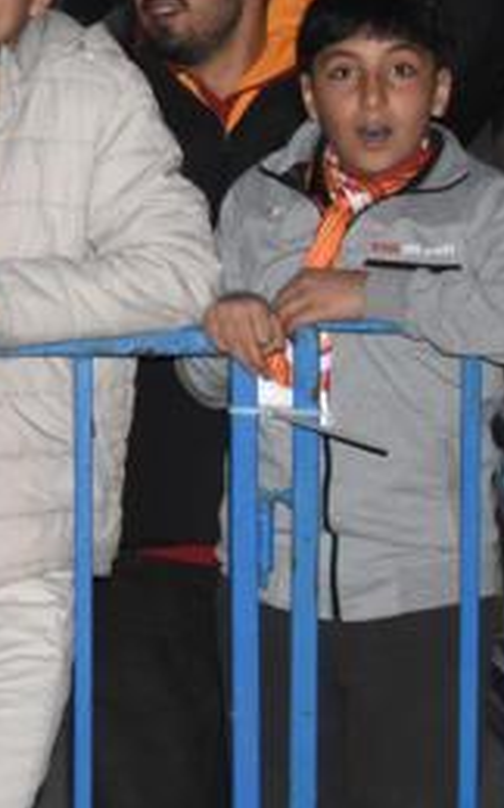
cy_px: 42
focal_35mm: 145
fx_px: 3194
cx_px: -576
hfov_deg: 8.5
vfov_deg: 14.3
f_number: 11
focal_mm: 32
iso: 2500
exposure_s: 1/250
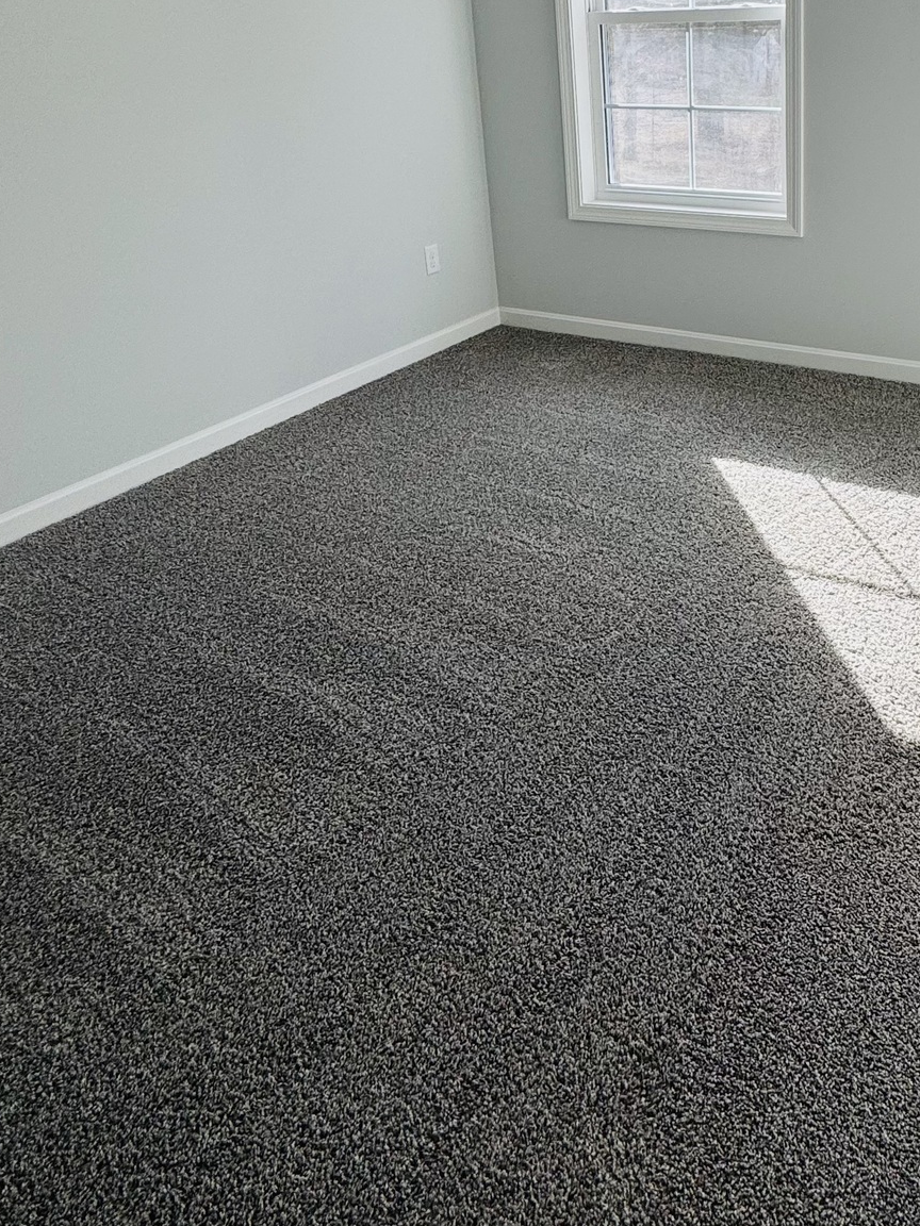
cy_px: 314
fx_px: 992
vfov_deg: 60.2
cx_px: 700
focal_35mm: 28
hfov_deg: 47.7
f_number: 2.2
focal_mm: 2.22
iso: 40
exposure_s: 1/209
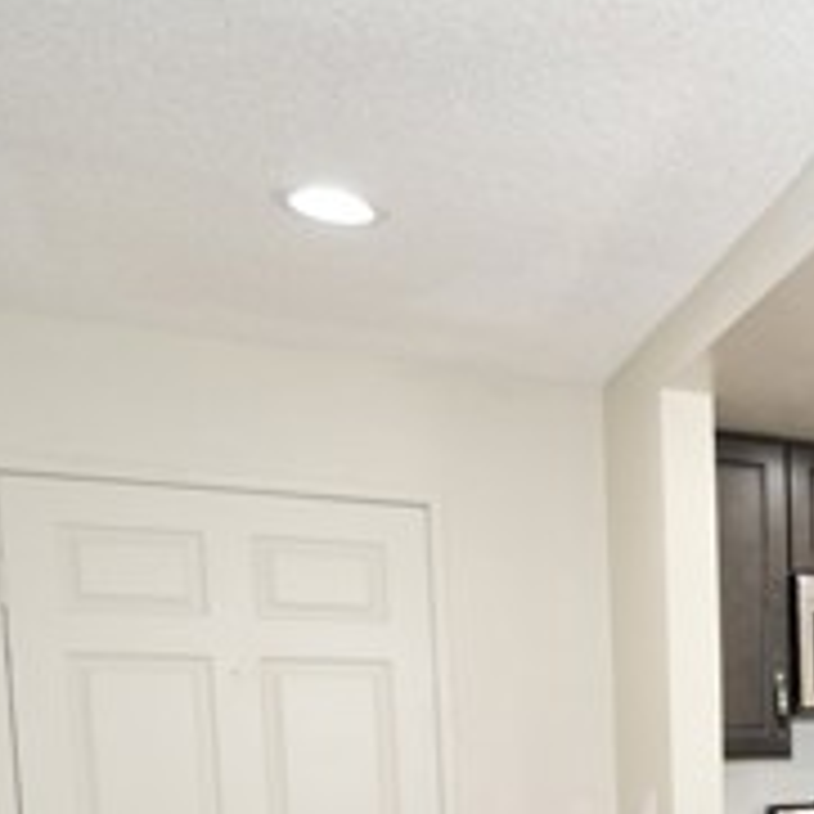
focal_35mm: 45
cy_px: 879
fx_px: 1197
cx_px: 1124
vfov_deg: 33.2
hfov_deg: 28.7
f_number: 4
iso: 320
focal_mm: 10
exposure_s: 1/60
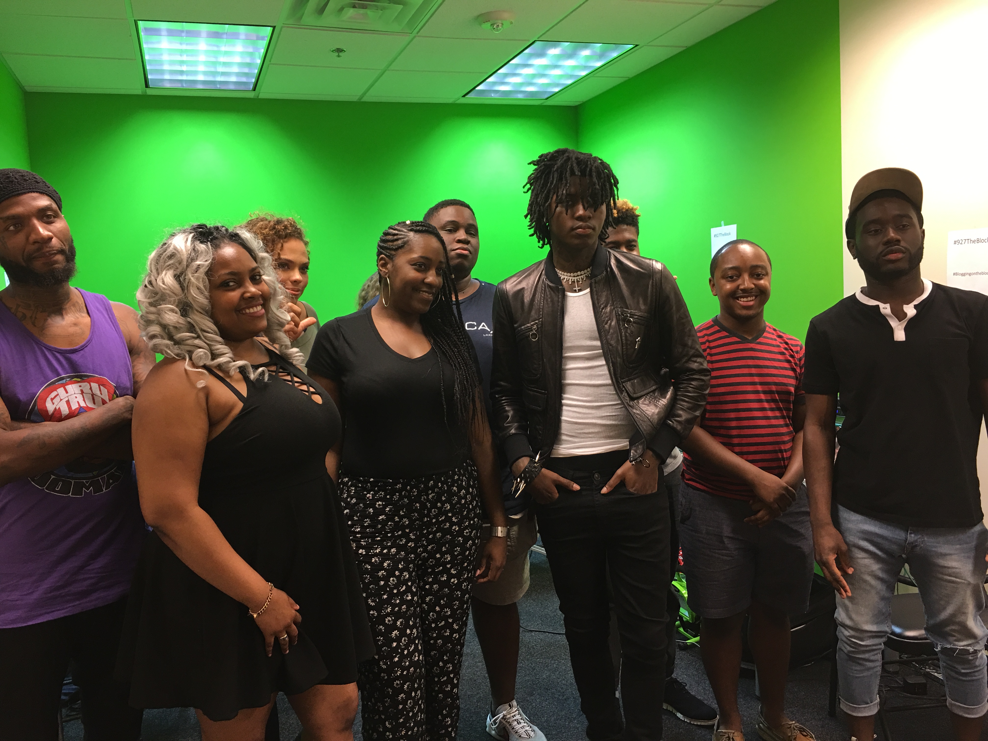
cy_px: 370
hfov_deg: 61.7
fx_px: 828
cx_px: 494
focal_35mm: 29
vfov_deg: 48.2
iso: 32
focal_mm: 4.15
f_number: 2.2
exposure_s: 1/15
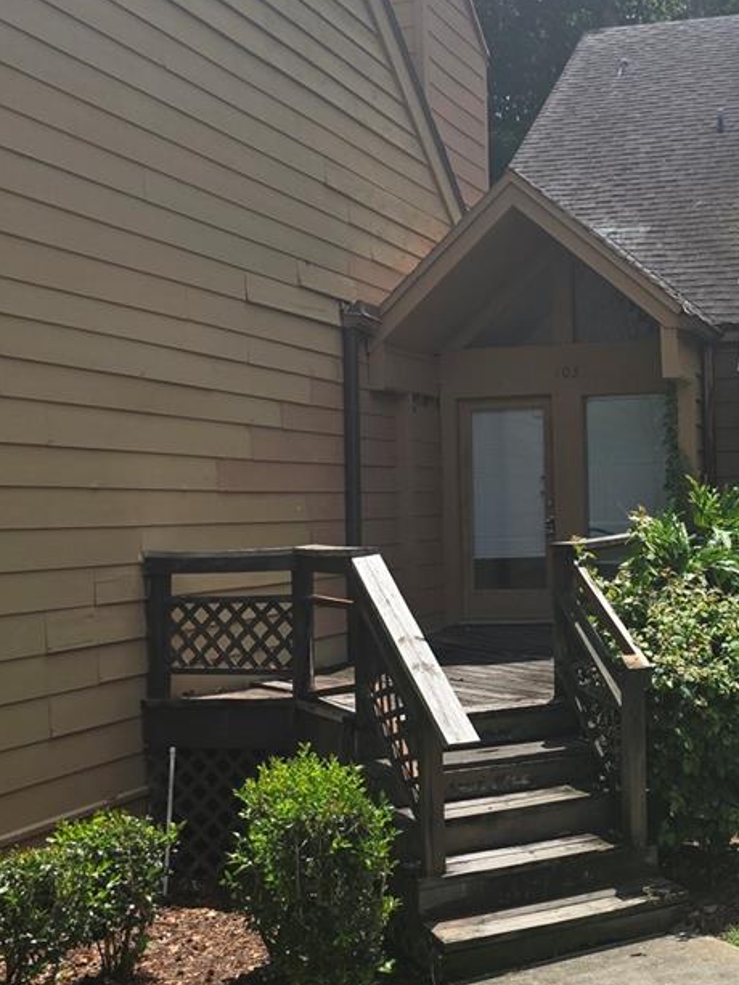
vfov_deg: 42.0
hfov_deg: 30.7
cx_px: 668
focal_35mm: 45
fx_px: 1280
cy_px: 455
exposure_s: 1/3891
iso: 80
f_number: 1.7
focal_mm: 6.3
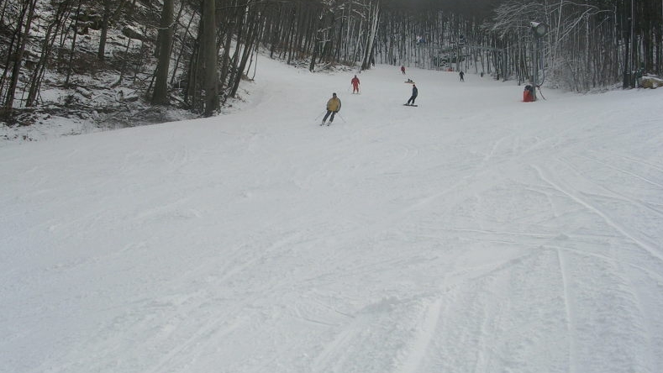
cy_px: 193
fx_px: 738
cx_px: 335
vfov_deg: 28.4
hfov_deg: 48.4
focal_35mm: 42
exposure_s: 1/273
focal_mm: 5.8
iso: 50
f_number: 5.6
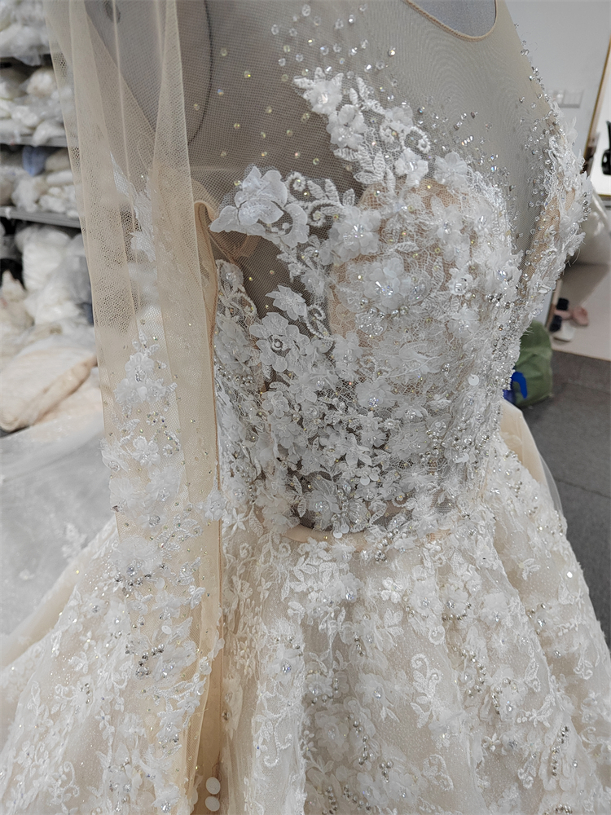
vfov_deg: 73.9
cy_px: 408
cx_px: 306
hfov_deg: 58.9
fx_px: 541
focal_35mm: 23
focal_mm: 5.52
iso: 1119
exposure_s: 1/100
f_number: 1.9
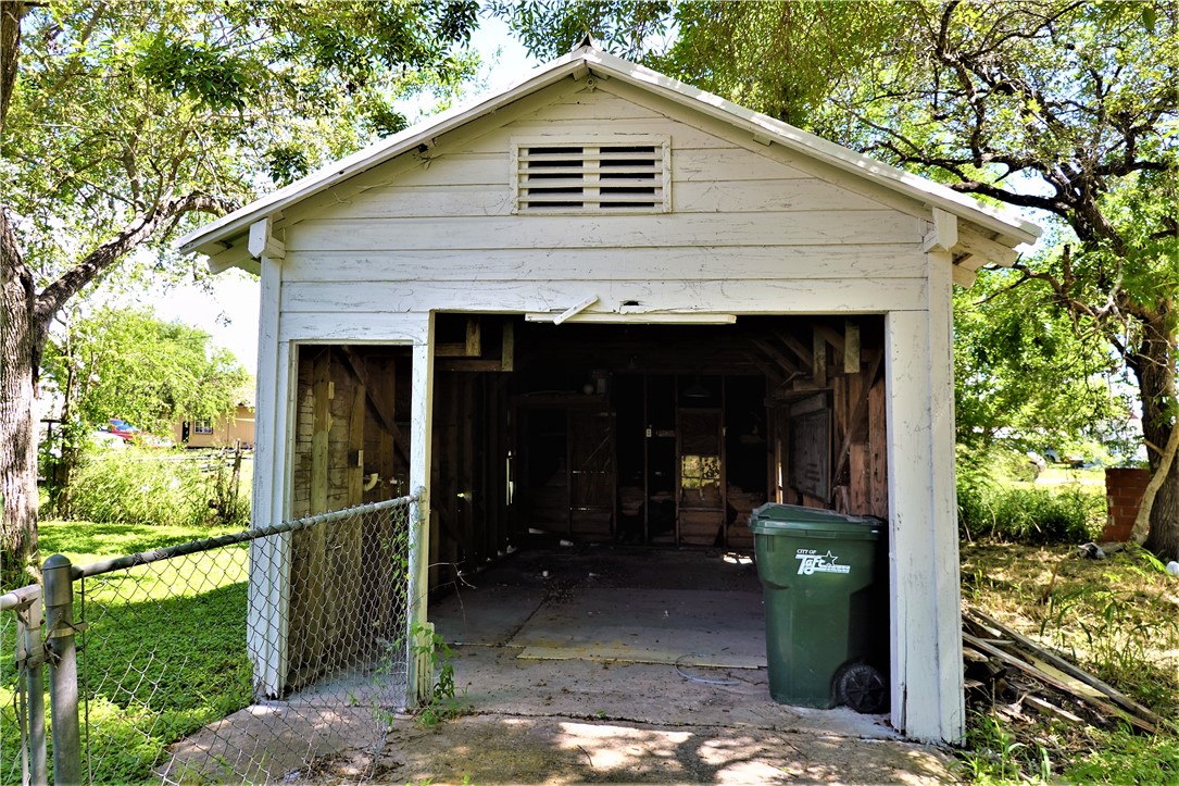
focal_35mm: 24
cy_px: 393
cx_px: 590
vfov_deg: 53.1
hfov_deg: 73.8
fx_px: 786
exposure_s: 1/200
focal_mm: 9
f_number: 3.2
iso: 100
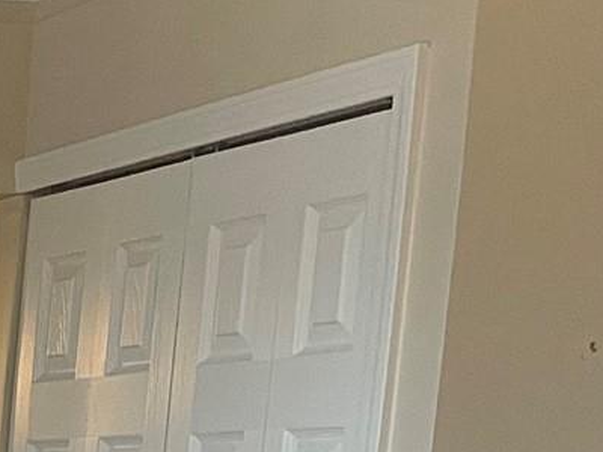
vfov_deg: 10.7
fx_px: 2230
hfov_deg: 12.0
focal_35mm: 128
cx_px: -901
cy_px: 865
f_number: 1.6
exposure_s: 1/60
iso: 250
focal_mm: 5.1
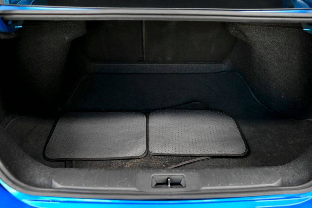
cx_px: 156
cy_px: 104
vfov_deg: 42.3
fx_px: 269
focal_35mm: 31
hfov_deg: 60.3
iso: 2500
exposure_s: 1/400
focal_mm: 31
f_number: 3.5
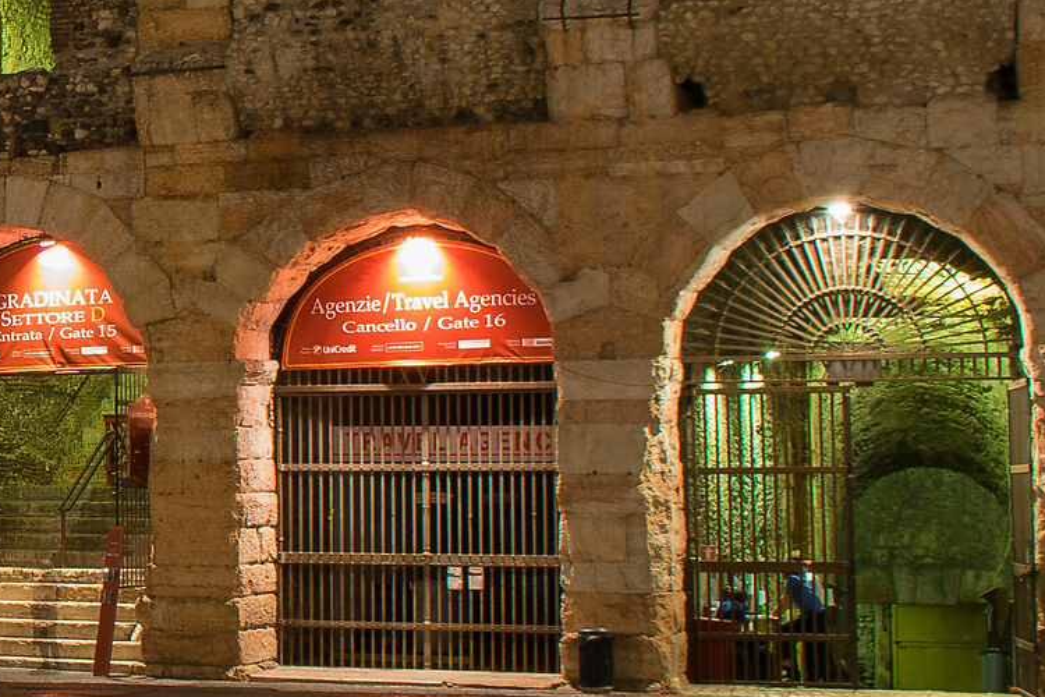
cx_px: -422
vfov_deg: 14.2
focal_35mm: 96
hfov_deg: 19.2
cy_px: 263
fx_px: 2786
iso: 100
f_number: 11
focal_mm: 20
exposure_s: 13
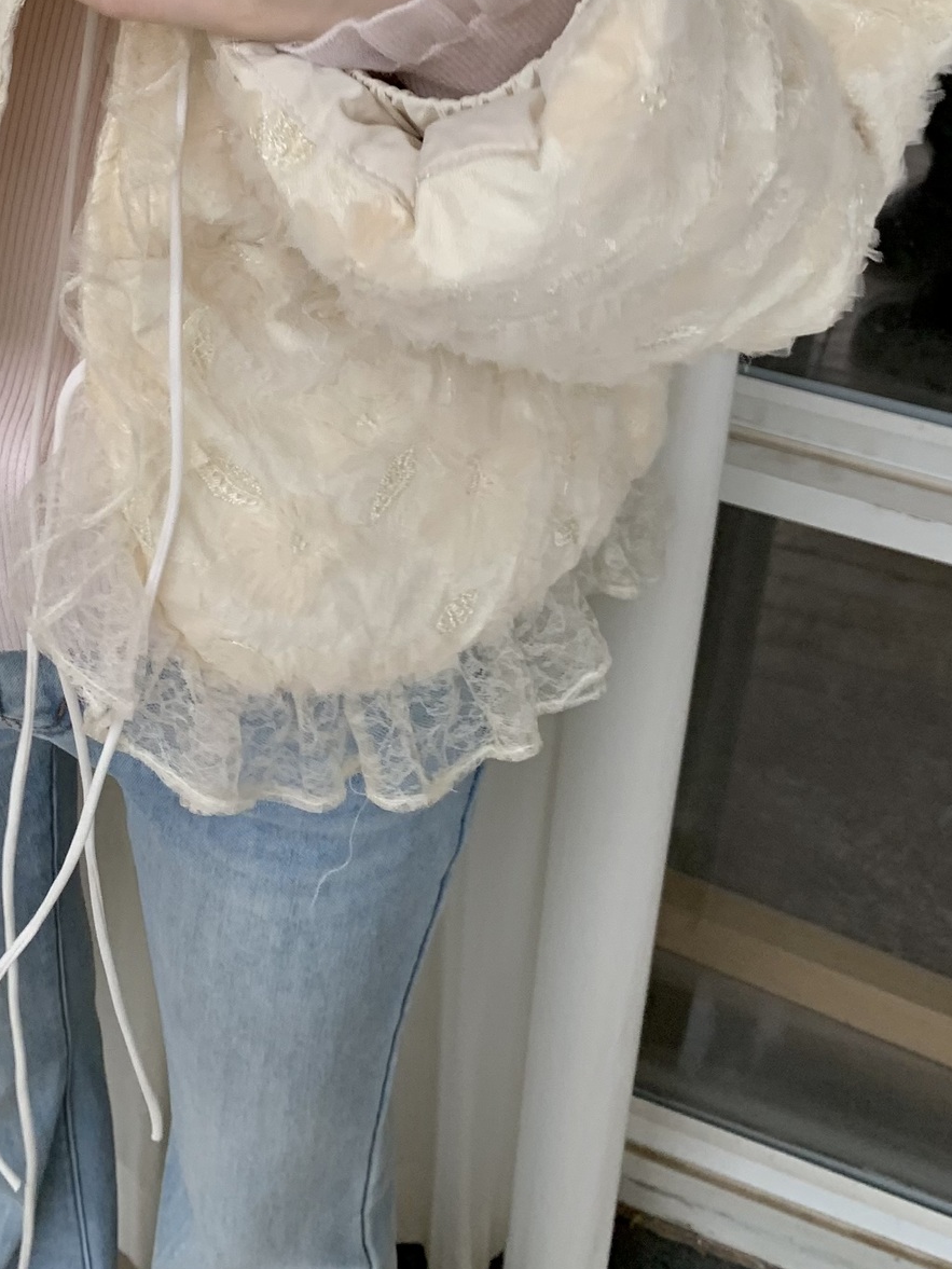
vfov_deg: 34.3
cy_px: 146
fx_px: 1943
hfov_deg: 27.0
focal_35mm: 53
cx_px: 190
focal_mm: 4.25
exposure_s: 1/121
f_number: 1.8
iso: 50
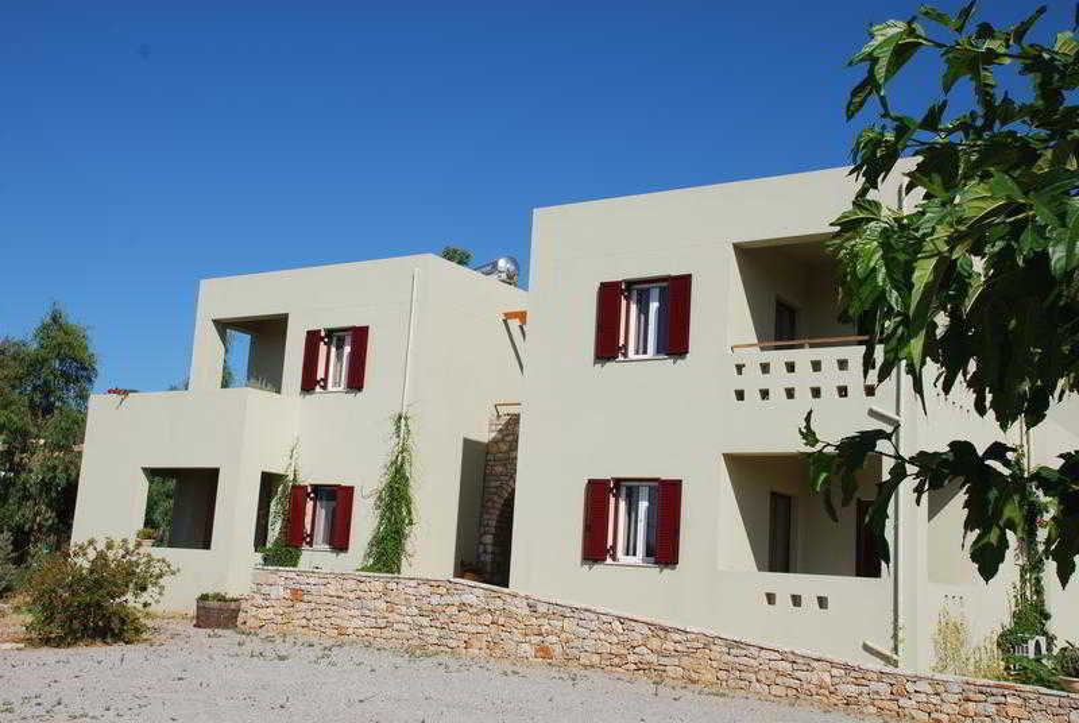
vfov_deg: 34.3
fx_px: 1171
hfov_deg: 49.5
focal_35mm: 39
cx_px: 540
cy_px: 362
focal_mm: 26
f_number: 10
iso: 110
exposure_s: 1/250
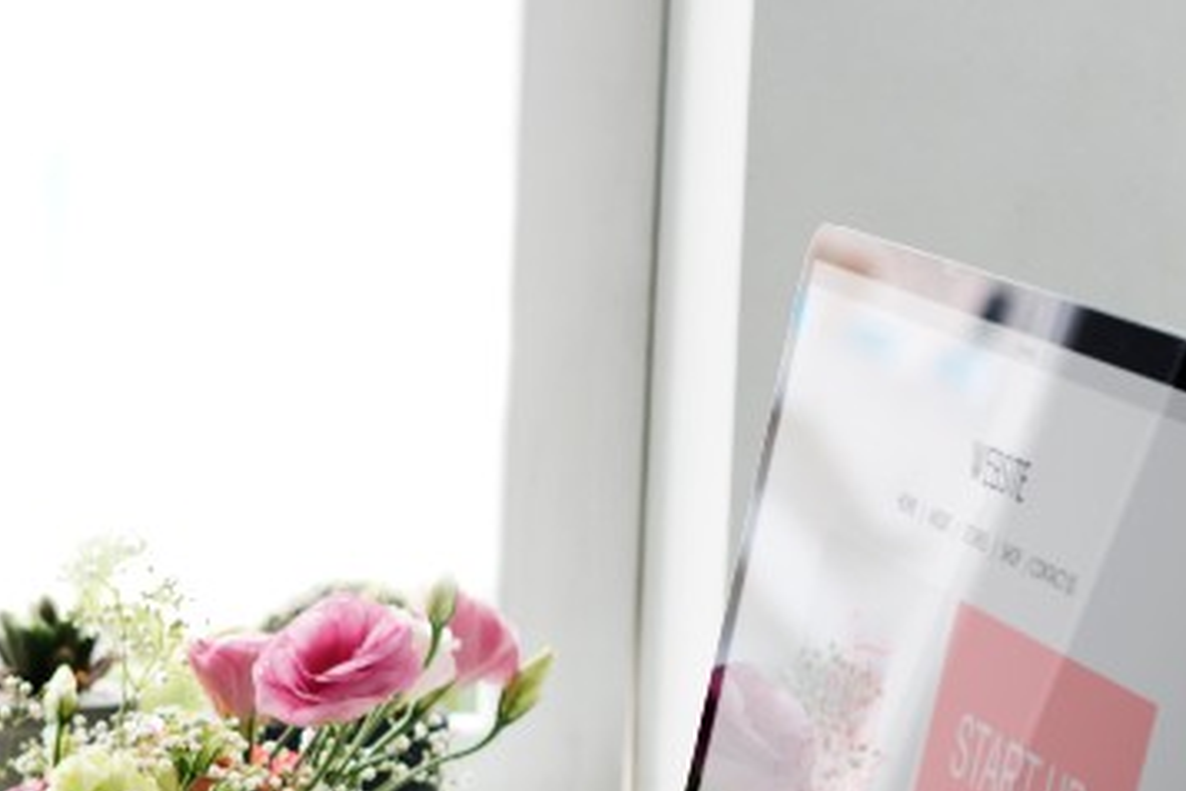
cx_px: -581
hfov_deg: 11.7
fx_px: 5534
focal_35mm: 168
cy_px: 1085
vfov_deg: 8.0
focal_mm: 50
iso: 200
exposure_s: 1/250
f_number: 4.5
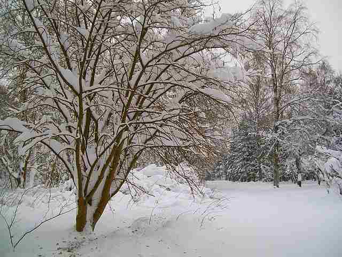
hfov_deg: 54.0
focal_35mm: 34
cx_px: 171
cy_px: 128
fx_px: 336
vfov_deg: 41.8
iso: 64
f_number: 2.7
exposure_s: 1/250
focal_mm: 6.1
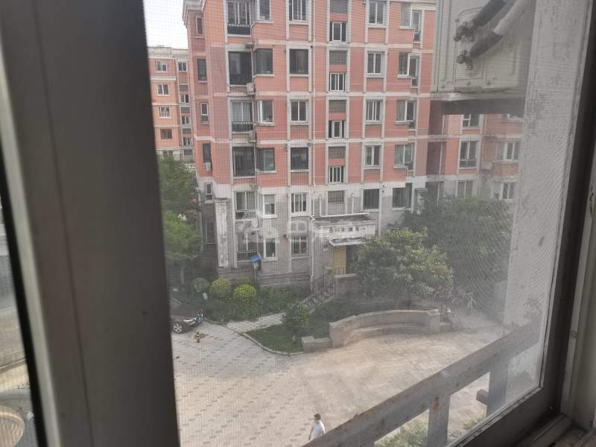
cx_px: 298
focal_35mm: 26
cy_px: 224
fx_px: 448
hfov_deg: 67.3
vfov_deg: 53.1
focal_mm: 5.58
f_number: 1.8
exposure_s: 1/158
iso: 50
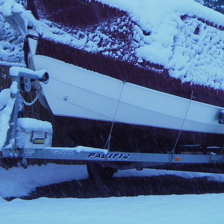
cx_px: 137
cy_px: 82
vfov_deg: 13.0
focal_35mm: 134
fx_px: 981
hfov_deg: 13.0
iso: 100
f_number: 3.9
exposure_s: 1/30
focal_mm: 13.8
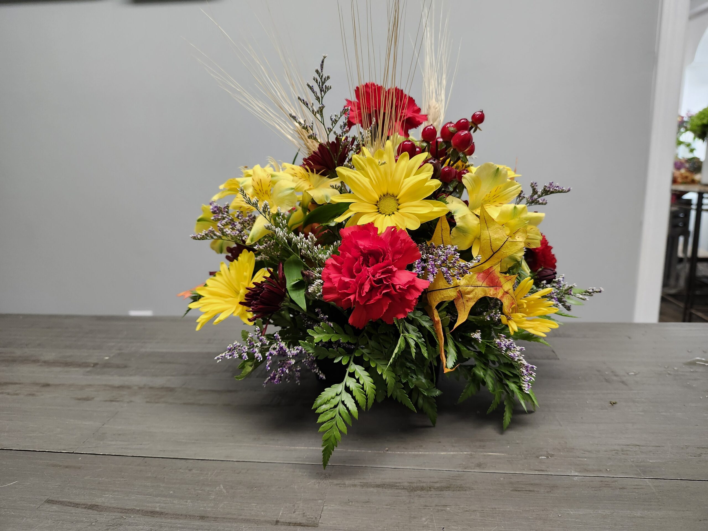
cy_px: 266
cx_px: 354
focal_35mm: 23
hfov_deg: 73.9
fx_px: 470
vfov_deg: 58.9
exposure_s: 1/120
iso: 320
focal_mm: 5.54
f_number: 1.8
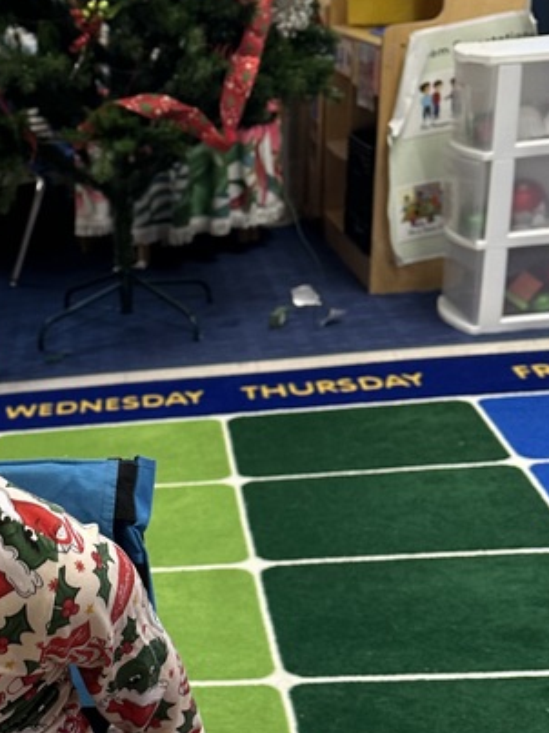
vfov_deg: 30.5
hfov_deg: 22.2
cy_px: 642
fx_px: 1291
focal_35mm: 61
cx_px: -109
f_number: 1.78
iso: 160
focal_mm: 6.86
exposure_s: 1/60
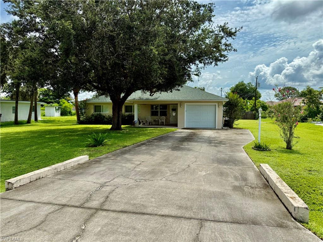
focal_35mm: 24
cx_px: 162
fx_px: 224
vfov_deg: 56.8
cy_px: 121
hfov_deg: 71.6
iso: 80
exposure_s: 1/5319
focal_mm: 6.76
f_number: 1.78
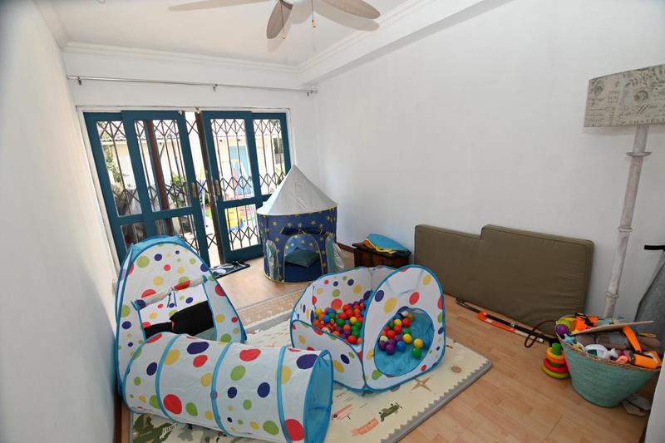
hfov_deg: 100.4
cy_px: 222
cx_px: 332
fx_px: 277
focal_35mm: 15
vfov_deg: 77.3
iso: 220
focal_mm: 10
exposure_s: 1/60
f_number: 4
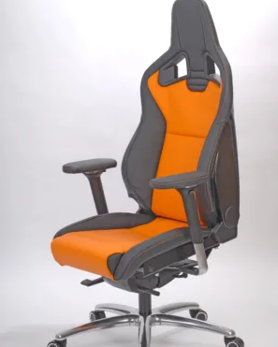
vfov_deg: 22.5
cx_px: 139
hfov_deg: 18.1
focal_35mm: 85
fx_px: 874
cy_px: 189
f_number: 13
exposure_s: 1/250
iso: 100
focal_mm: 50
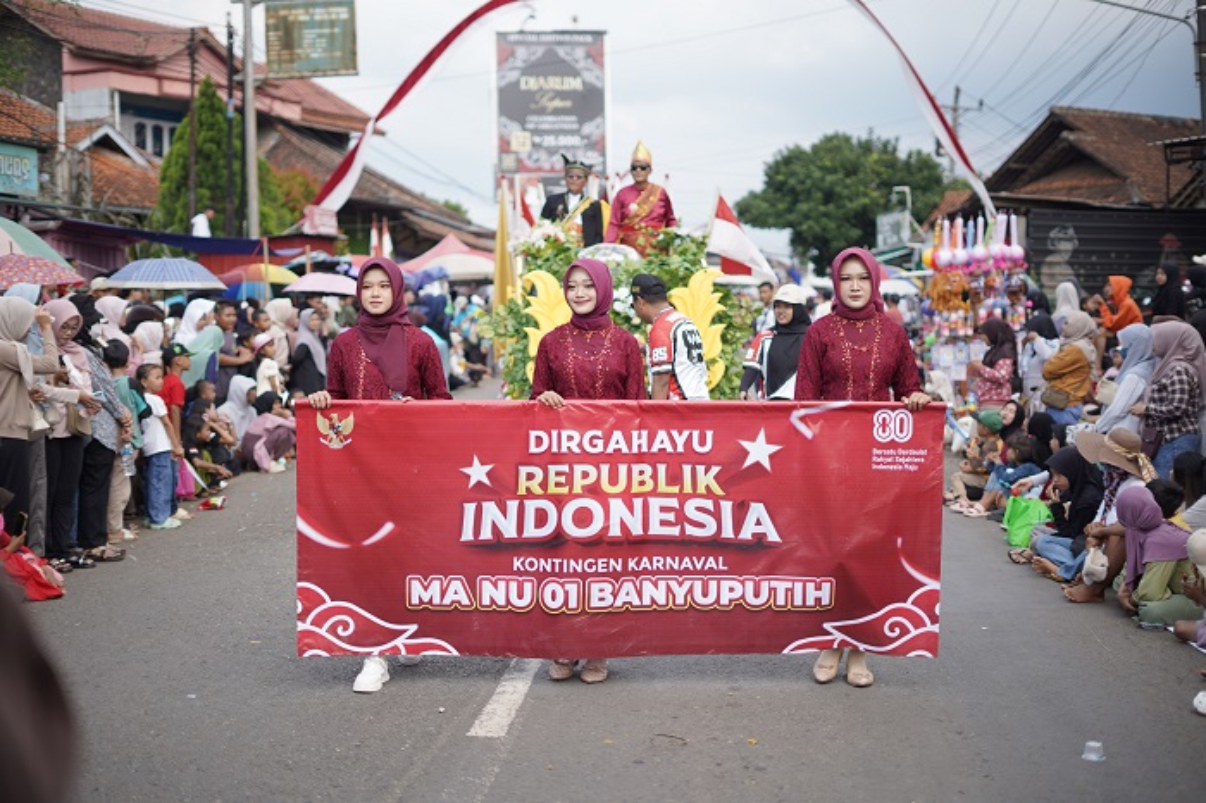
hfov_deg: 39.6
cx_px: 603
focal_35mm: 50
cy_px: 402
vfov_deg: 27.0
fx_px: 1674
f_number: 1.8
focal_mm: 50
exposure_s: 1/1250
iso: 100
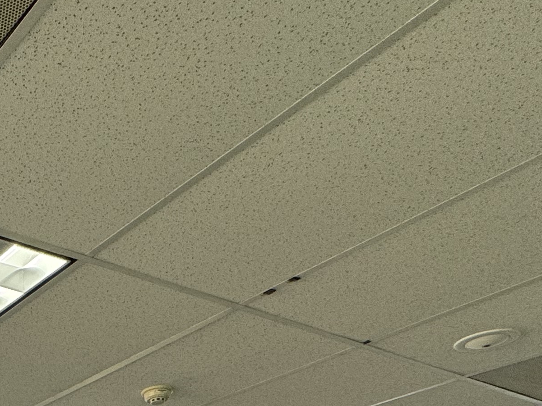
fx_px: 736
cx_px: -149
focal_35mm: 47
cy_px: 584
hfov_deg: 31.8
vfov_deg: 24.9
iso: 125
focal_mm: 2.22
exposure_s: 1/120
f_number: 2.2
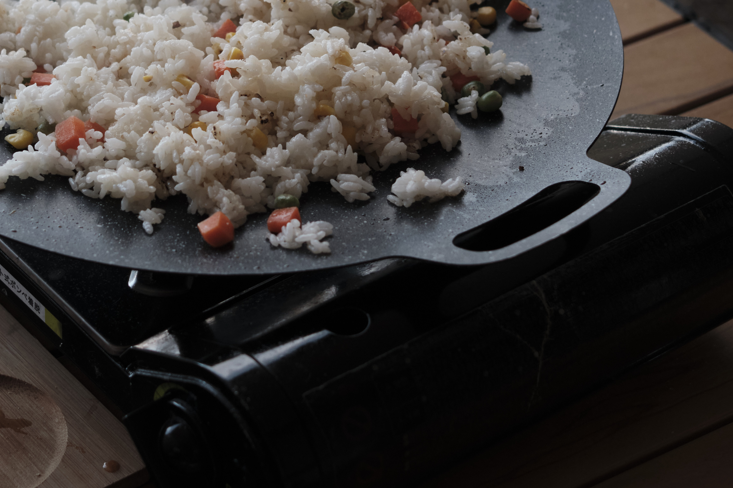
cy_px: 58
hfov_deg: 17.7
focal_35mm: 115
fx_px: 2341
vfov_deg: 11.8
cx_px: 176
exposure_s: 1/60
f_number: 2.8
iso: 500
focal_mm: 35
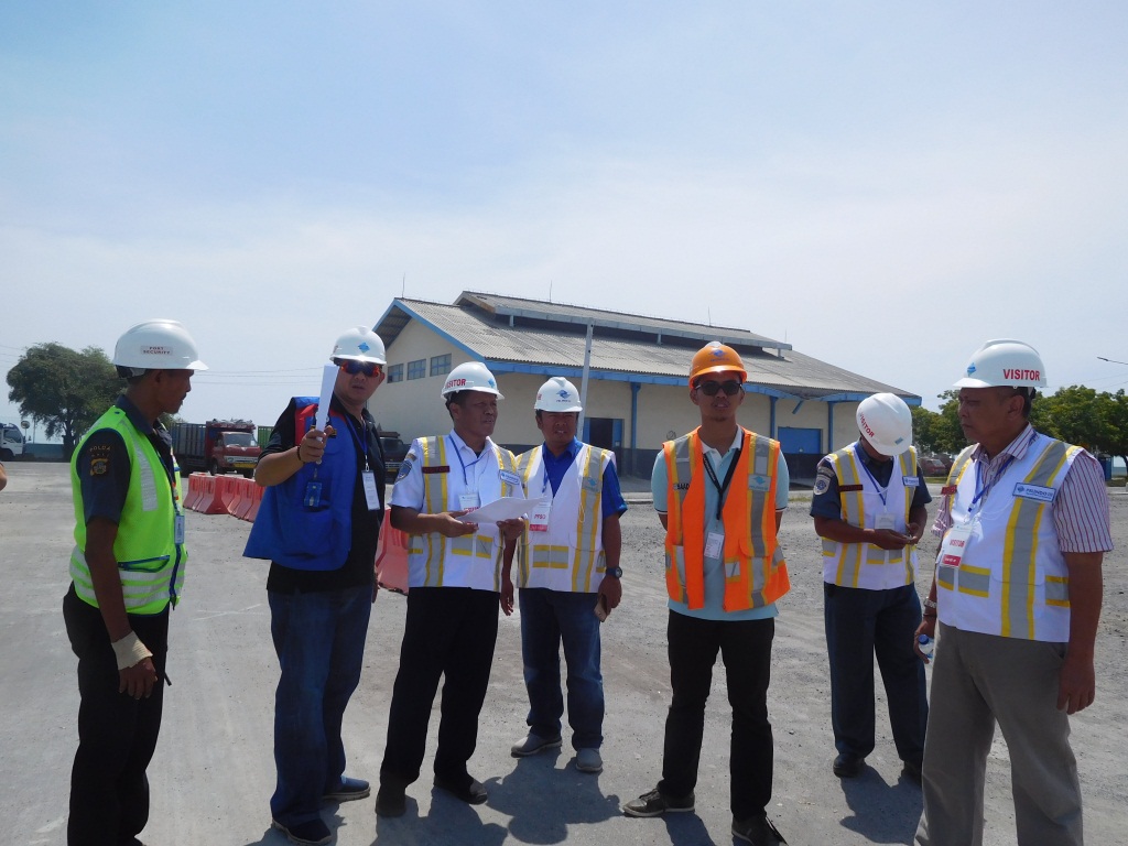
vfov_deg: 54.9
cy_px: 423
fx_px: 815
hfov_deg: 69.4
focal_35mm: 25
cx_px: 564
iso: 125
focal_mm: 4.5
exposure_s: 1/800
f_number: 6.8
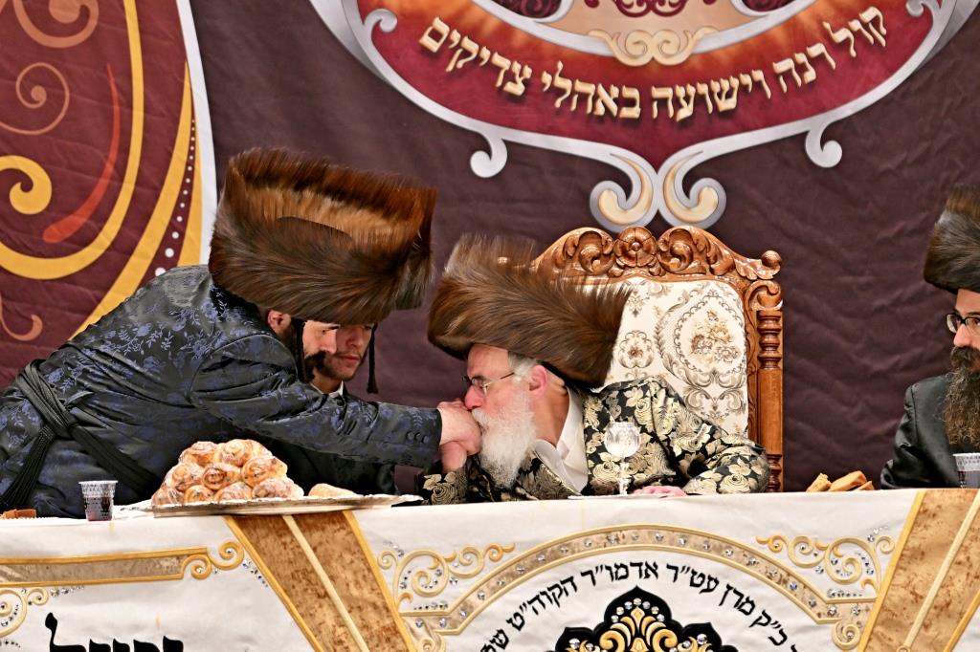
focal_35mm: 300
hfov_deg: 6.9
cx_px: 490
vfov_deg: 4.6
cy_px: 326
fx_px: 8164
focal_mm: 200
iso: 400
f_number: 2.8
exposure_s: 1/400
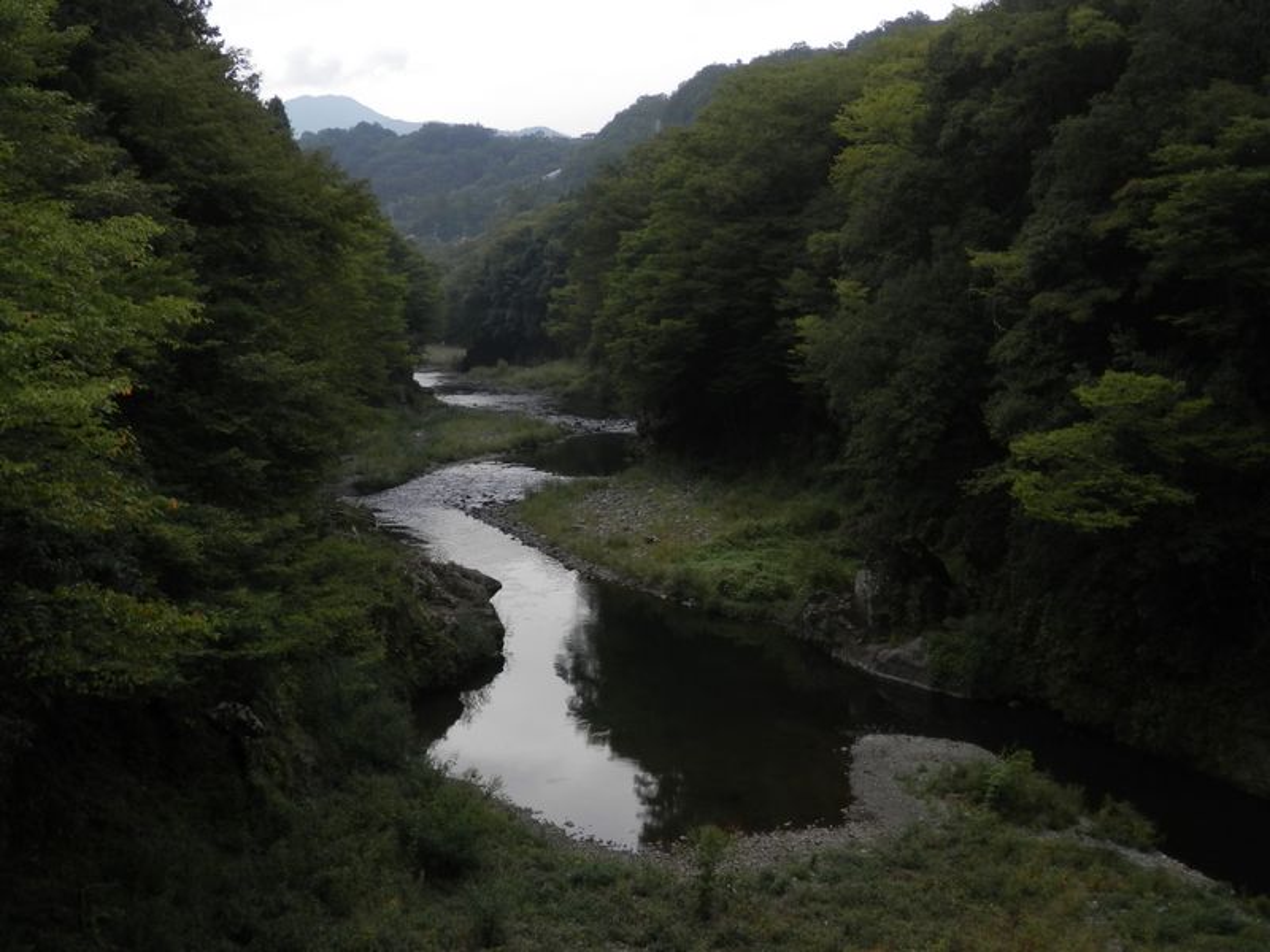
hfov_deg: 46.8
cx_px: 635
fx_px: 1468
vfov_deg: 36.0
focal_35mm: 40
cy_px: 476
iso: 80
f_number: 3.7
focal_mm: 7.3
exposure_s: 1/320
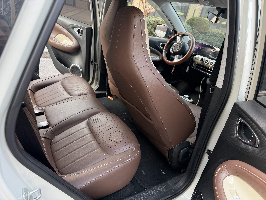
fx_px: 184
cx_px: 133
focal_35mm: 24
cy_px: 100
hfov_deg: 71.6
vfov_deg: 56.8
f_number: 1.78
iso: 200
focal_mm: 6.76
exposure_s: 1/183
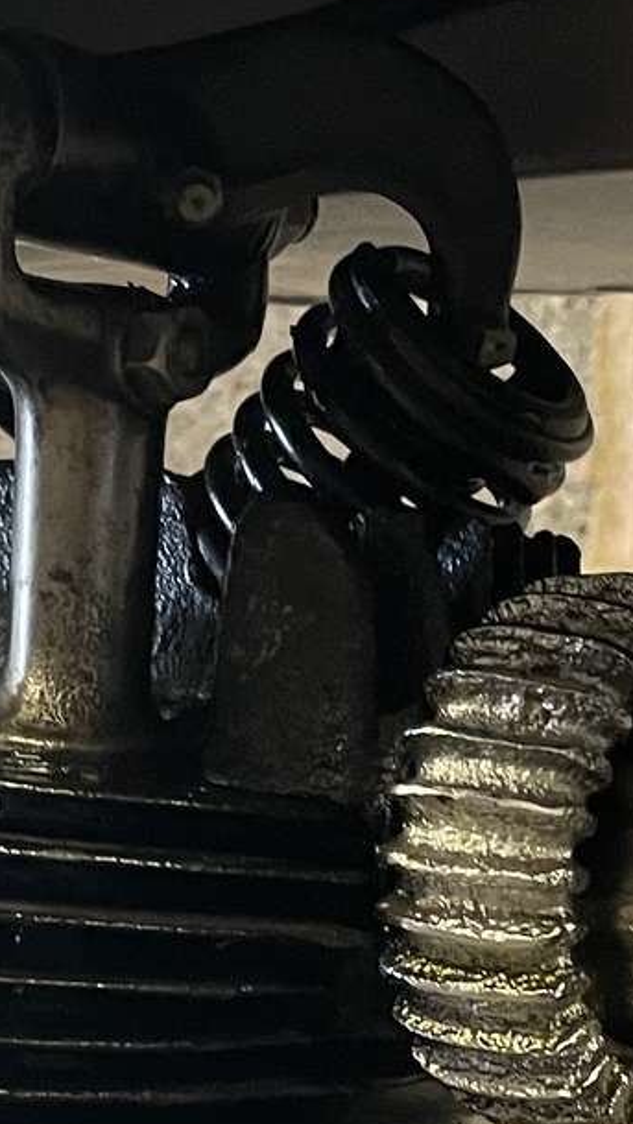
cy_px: 1059
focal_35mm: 93
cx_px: 245
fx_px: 2772
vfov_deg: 22.2
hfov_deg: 13.0
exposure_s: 1/25
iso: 500
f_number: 1.6
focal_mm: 4.2
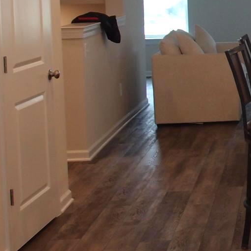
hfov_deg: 14.7
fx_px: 870
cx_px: 424
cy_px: 32
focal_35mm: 106
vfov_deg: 16.2
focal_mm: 6.48
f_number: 2
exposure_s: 1/60
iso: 100
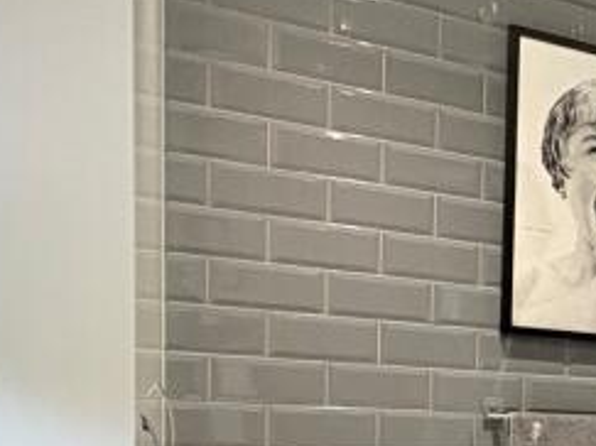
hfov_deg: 21.6
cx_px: 1062
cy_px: 475
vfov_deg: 23.4
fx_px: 1015
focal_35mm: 59
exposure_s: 1/50
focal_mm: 2.22
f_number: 2.2
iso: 320
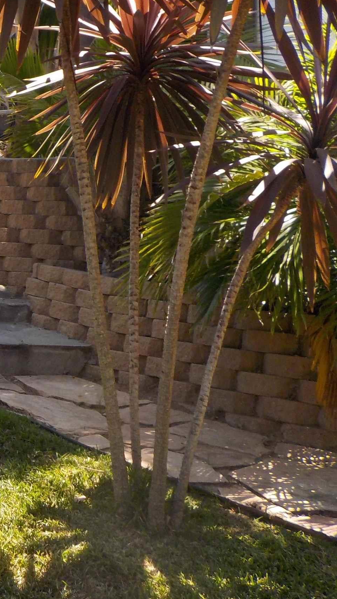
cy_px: 249
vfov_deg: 35.4
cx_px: -193
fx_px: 938
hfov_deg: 17.9
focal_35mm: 59
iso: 125
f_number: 3.3
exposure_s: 1/320
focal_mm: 4.1
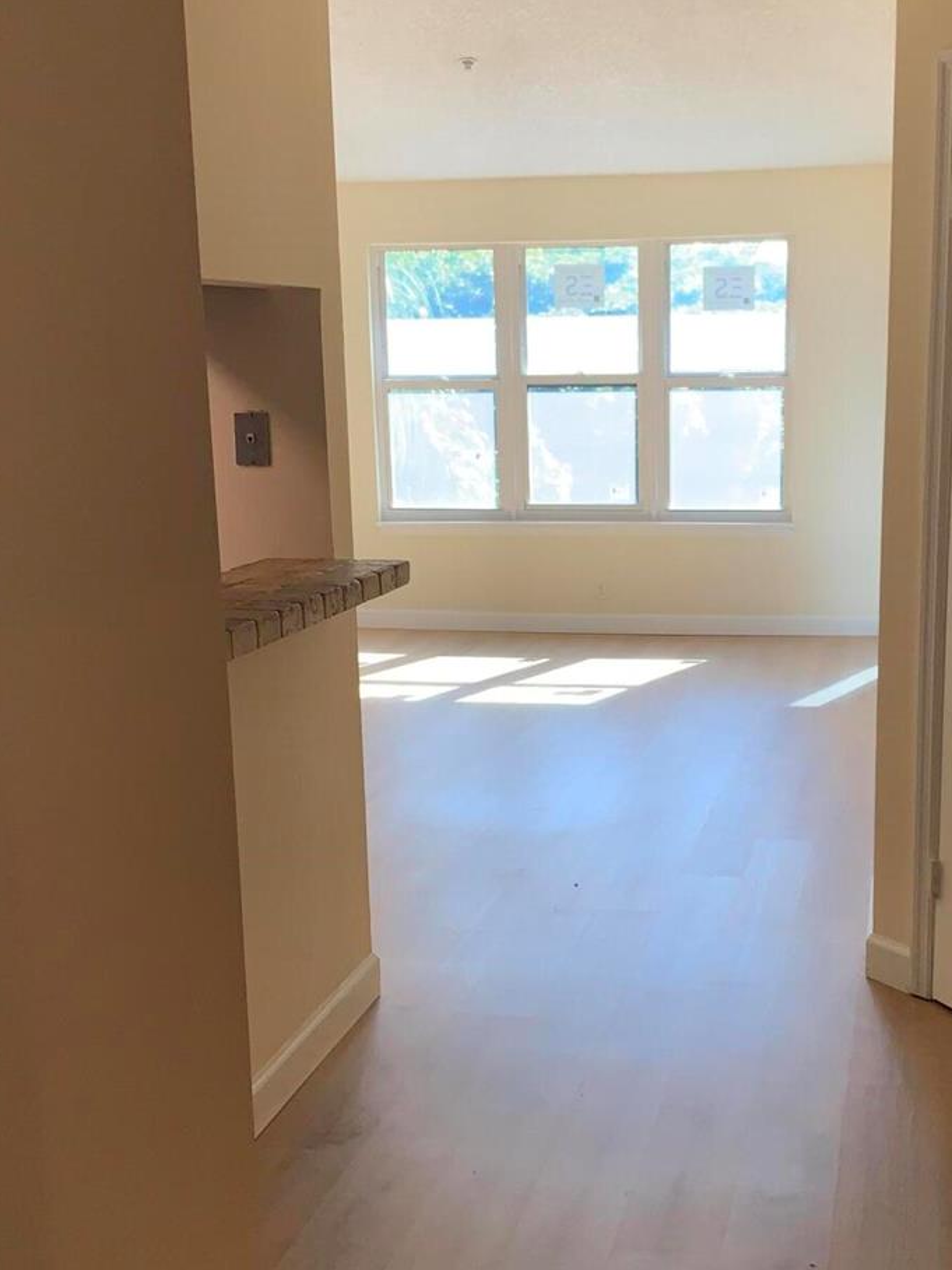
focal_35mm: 44
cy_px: 712
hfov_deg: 32.6
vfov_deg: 42.9
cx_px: 639
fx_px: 1613
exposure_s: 1/121
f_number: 1.8
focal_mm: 4.25
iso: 80
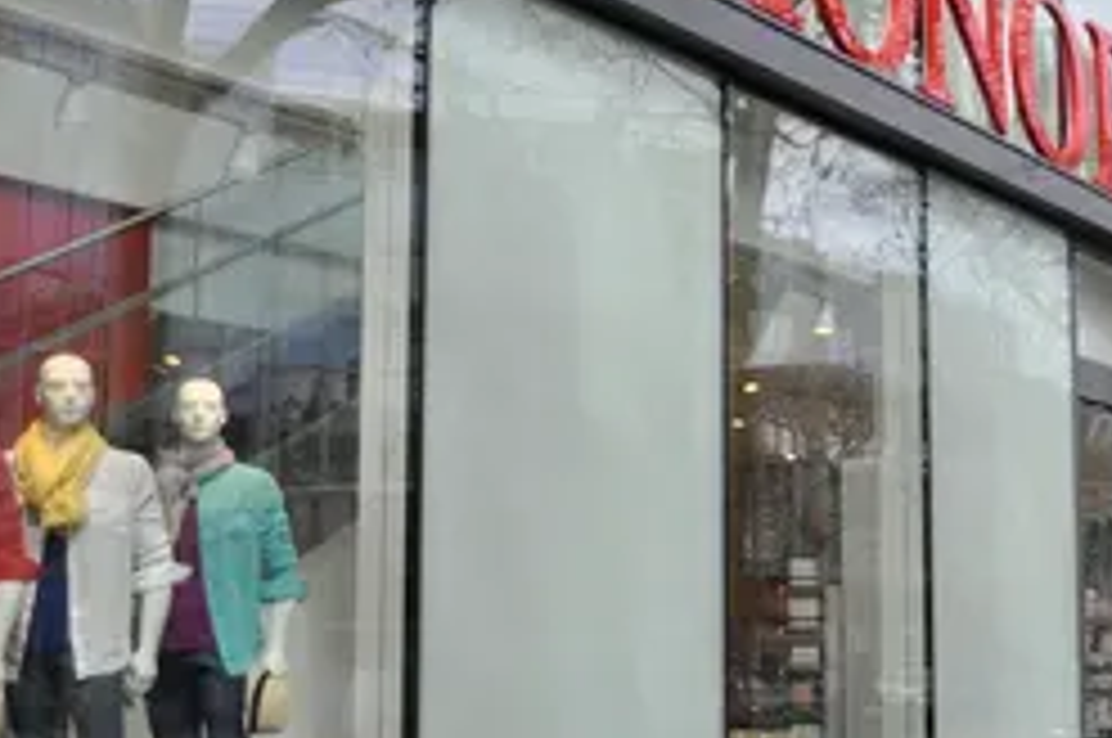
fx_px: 2159
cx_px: 918
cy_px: 326
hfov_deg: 28.2
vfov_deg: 19.4
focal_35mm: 70
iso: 800
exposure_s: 1/4000
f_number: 3.8
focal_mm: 24
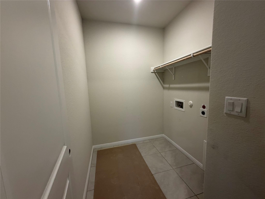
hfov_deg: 102.1
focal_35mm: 14
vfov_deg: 85.7
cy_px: 100
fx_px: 107
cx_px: 132
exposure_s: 1/60
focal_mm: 2.22
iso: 200
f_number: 2.2
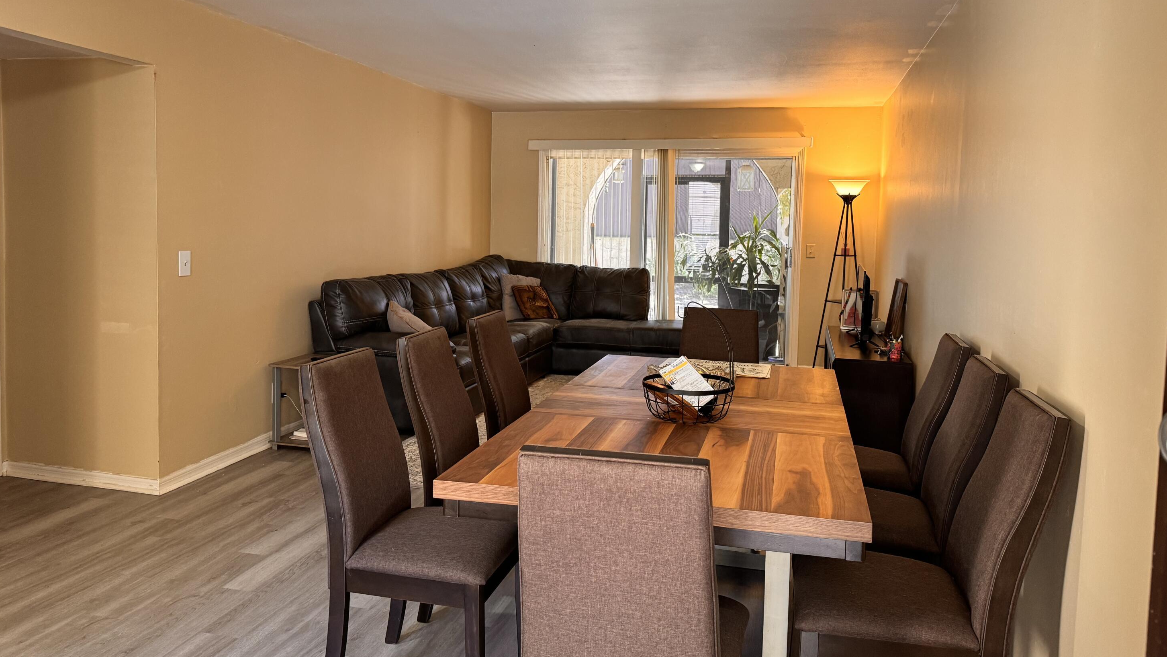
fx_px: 835
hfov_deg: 69.9
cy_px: 263
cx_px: 586
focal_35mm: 27
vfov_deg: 42.7
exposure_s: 1/60
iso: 250
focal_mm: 6.76
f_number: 1.78
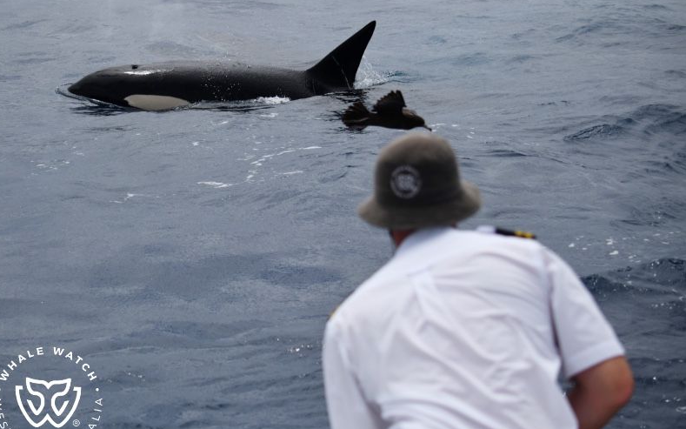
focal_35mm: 62
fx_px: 1159
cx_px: 340
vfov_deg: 21.0
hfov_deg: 33.0
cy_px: 227
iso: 280
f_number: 4.5
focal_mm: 60
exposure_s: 1/8000
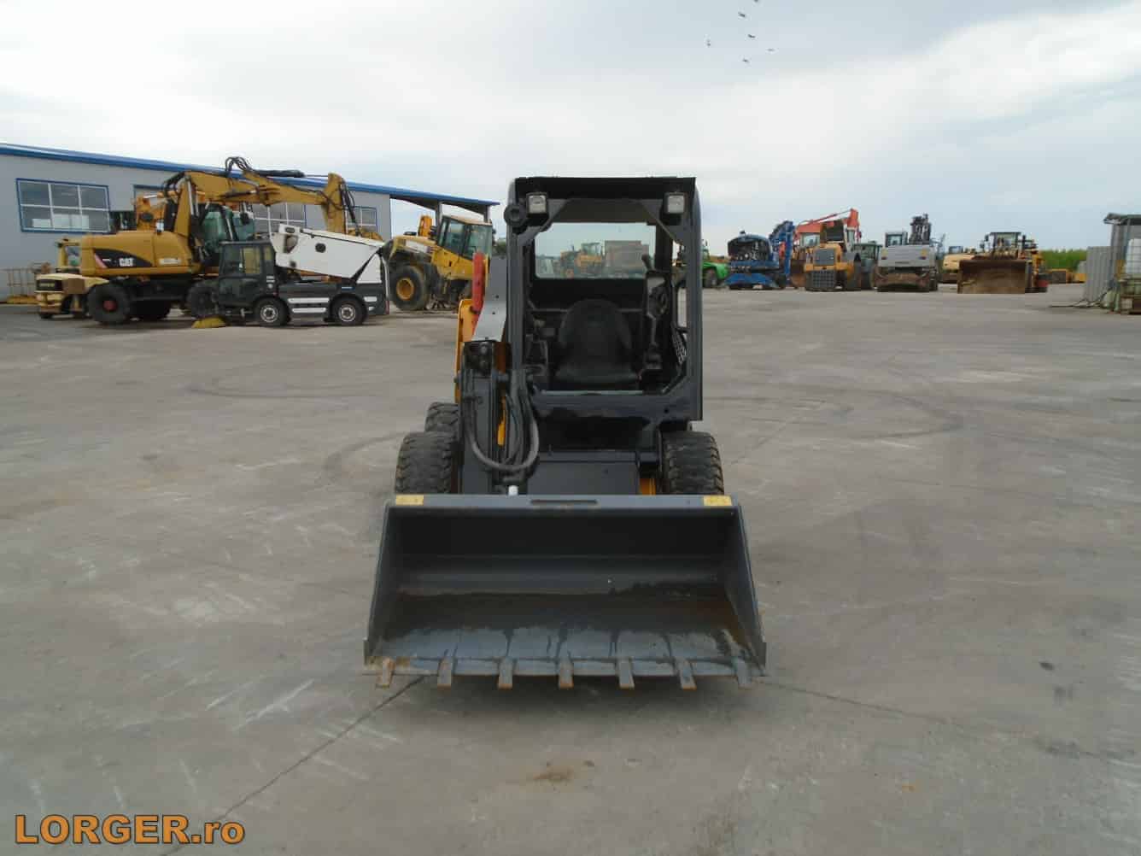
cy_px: 428
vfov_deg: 53.1
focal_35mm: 26
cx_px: 570
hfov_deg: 67.3
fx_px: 857
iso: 100
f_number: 3.2
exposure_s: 1/640
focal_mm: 4.6
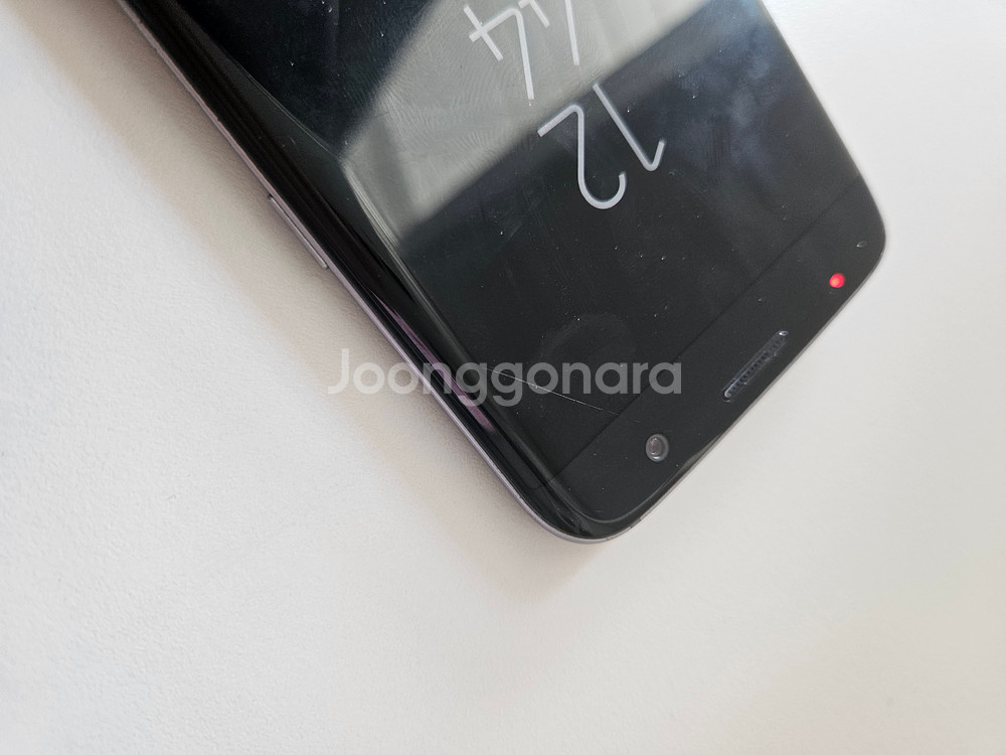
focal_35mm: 23
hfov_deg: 73.9
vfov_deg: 58.9
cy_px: 378
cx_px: 503
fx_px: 668
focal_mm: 5.4
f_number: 1.8
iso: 250
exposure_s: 1/120
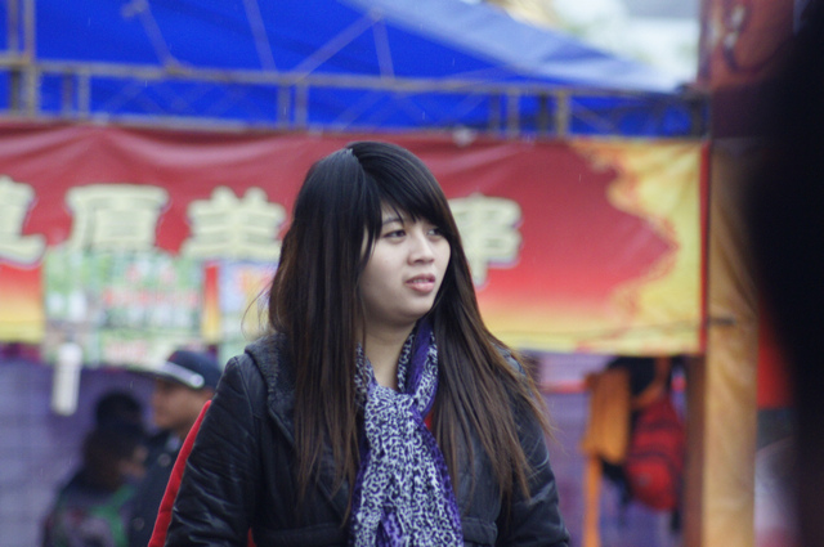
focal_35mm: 315
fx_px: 7201
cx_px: 412
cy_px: 274
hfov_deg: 6.5
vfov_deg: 4.4
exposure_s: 1/320
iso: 1250
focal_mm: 210
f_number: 5.6
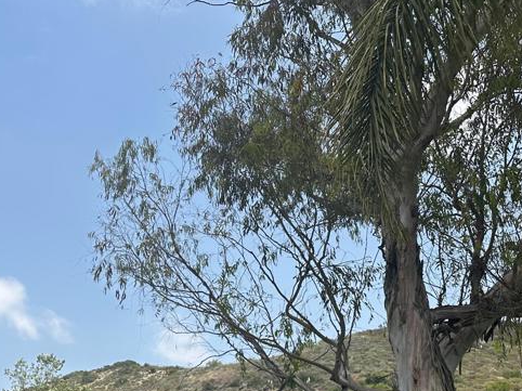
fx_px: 769
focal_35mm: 51
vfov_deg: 26.7
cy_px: 405
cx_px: 92
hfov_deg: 36.0
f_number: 1.78
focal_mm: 6.86
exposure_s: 1/5848
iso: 80
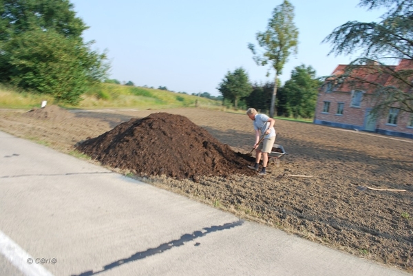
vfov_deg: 48.0
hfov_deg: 67.3
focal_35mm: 27
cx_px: 206
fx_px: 310
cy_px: 138
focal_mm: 18
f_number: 5.6
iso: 100
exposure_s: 1/125
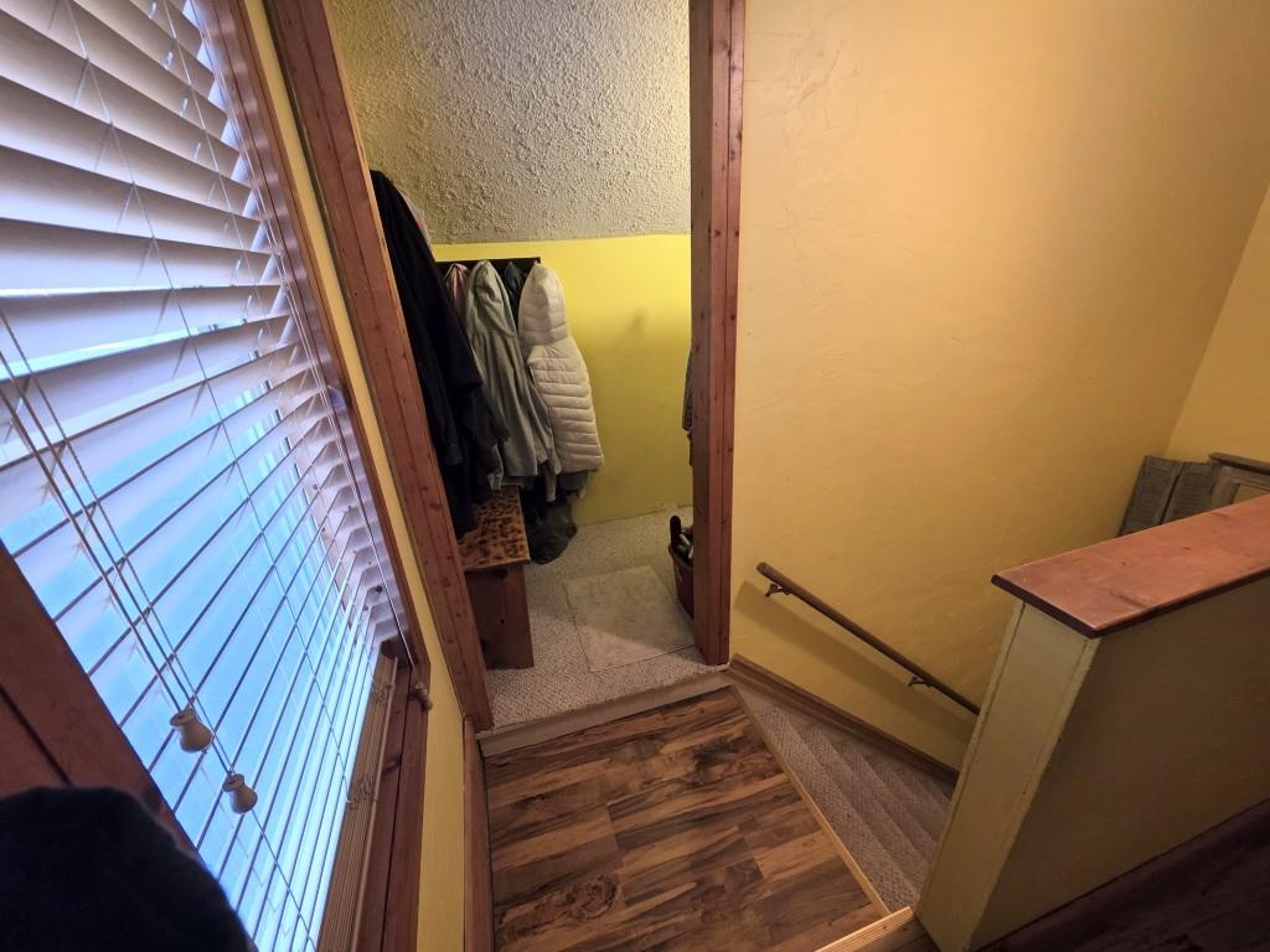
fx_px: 477
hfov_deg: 106.2
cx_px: 635
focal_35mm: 13
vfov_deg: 89.9
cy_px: 476
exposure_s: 1/60
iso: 200
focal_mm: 2.2
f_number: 1.9
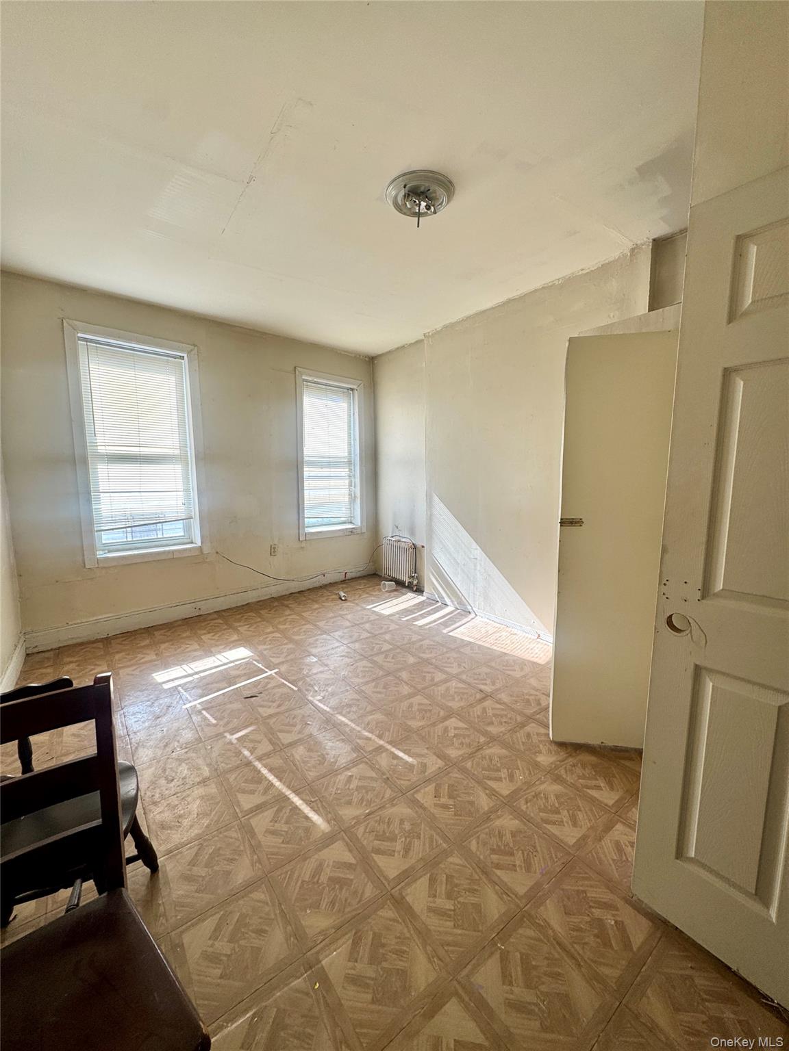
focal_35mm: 14
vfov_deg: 102.1
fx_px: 425
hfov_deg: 85.7
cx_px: 394
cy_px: 526
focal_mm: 2.22
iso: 40
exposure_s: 1/118
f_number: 2.2
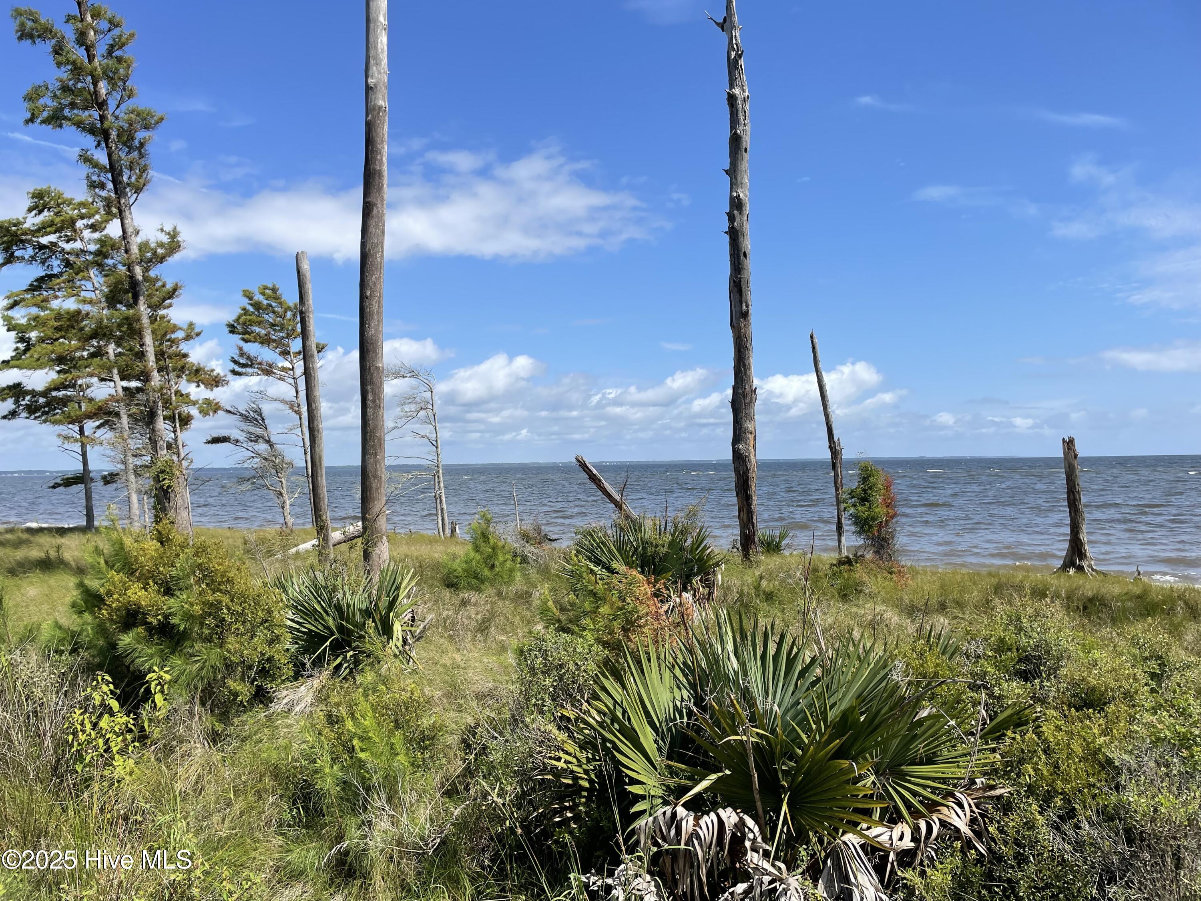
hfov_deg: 67.3
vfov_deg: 53.1
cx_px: 600
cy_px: 450
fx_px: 902
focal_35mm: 26
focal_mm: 4.2
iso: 32
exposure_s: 1/3610
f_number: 1.6
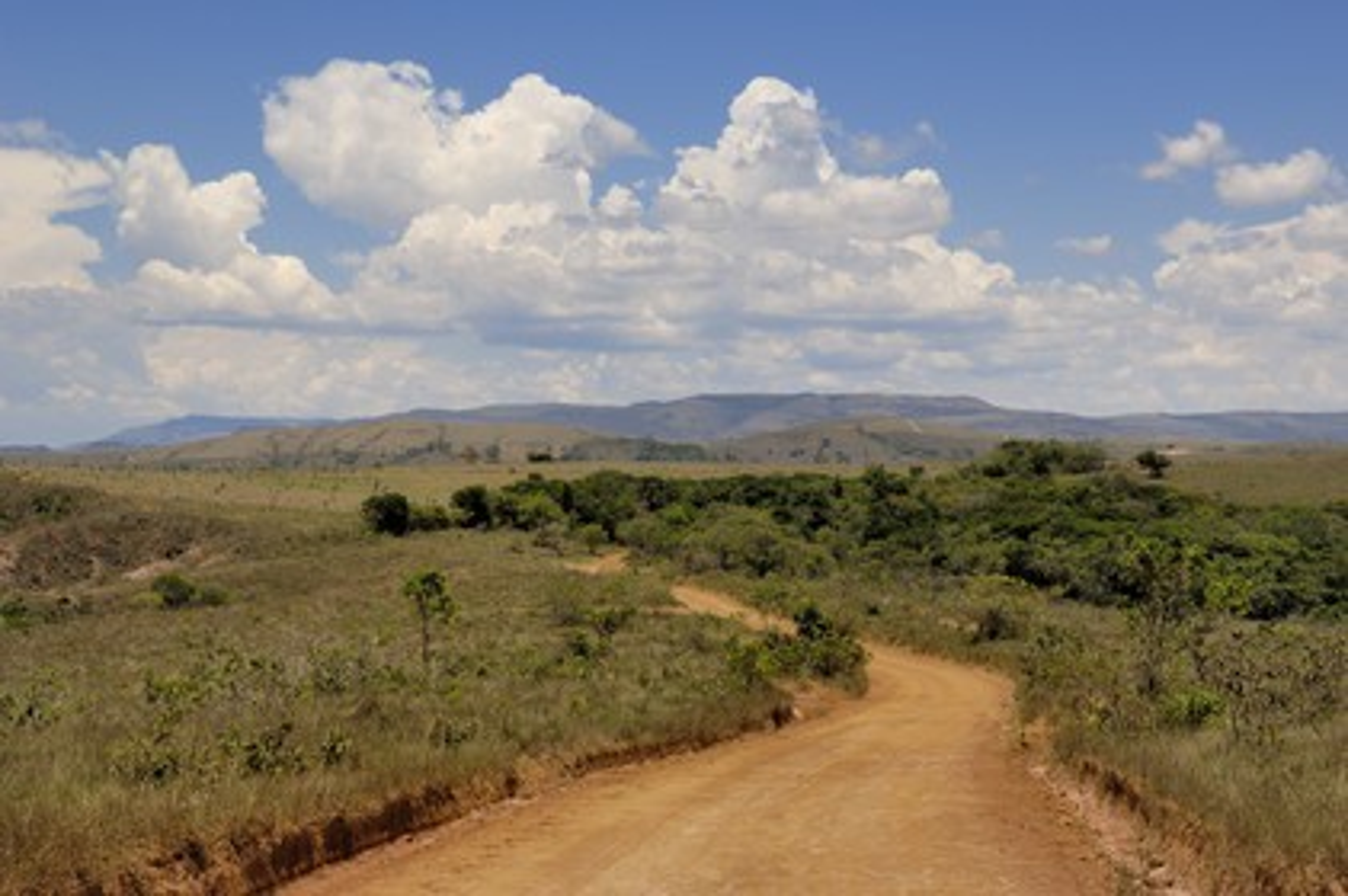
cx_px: 674
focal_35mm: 60
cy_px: 448
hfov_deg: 33.4
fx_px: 2245
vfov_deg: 22.6
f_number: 13
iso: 100
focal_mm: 40
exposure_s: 1/160
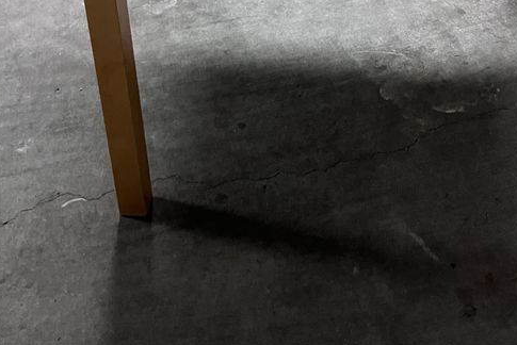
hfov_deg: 33.3
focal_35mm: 60
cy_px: -49
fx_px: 862
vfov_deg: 21.3
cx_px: 317
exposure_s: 1/50
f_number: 1.8
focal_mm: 3.99
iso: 250
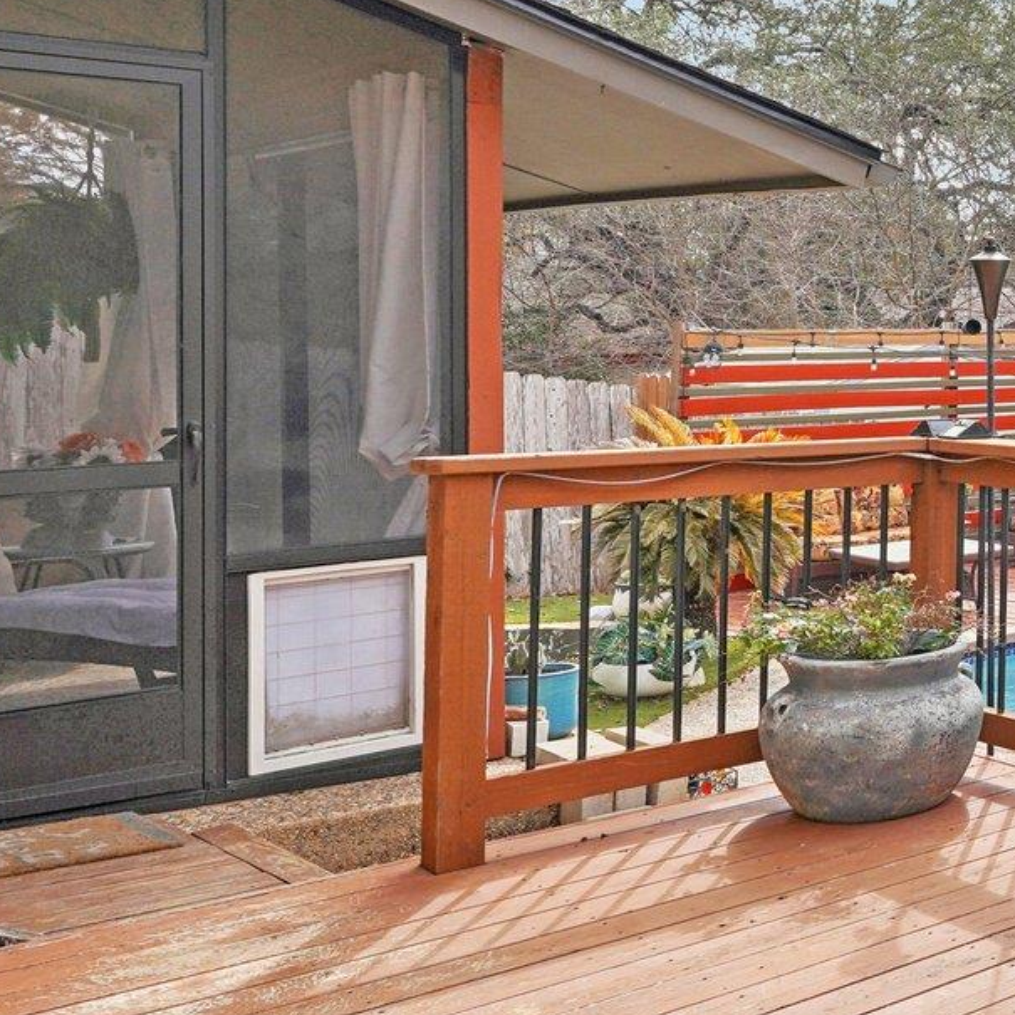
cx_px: 1590
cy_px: 316
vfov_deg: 35.3
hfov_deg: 25.2
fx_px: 1574
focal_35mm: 47
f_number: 8
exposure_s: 1/250
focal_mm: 16.5
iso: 100
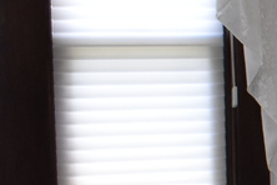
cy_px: 204
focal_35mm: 197
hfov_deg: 8.9
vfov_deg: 6.9
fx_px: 1516
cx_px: 779
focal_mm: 18
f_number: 5
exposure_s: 1/100
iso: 800
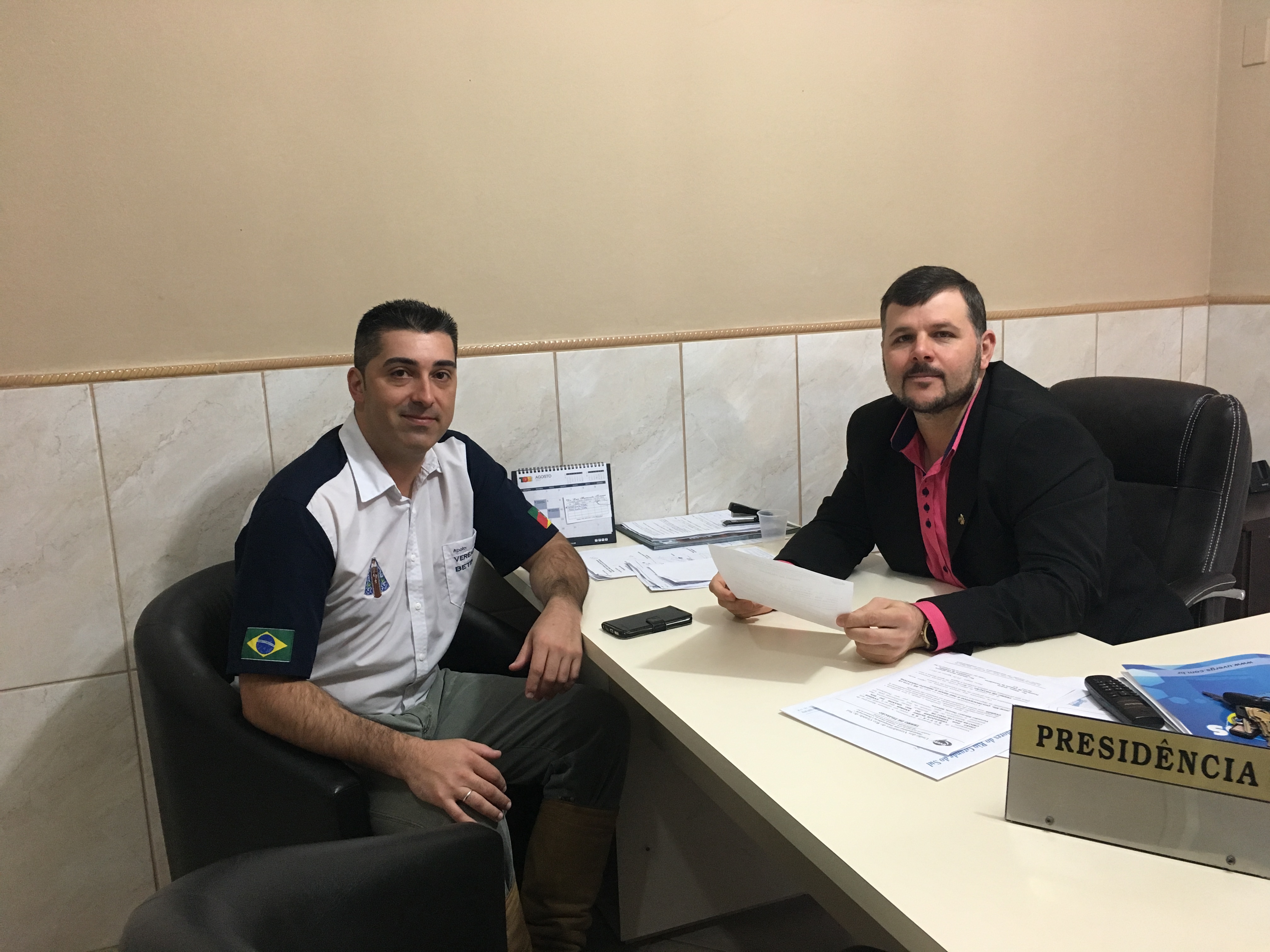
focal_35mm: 29
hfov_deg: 61.7
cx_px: 635
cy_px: 476
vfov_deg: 48.2
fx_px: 1064
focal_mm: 4.15
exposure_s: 1/30
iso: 125
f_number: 2.2
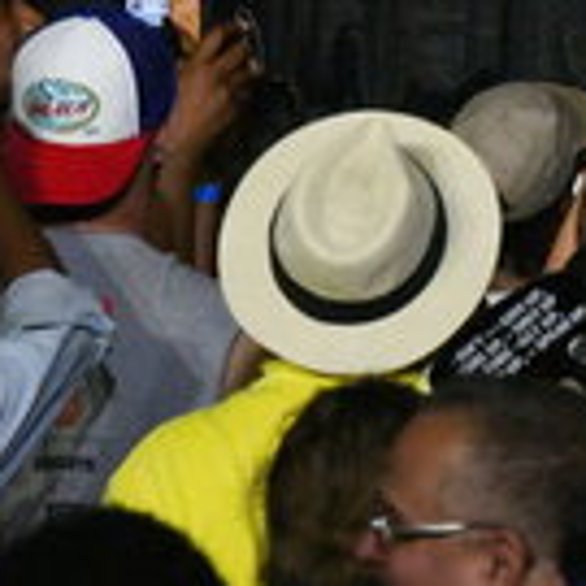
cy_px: 11
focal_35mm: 483
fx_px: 9251
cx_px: 786
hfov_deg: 3.6
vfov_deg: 3.6
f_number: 14
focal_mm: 150
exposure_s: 1/500
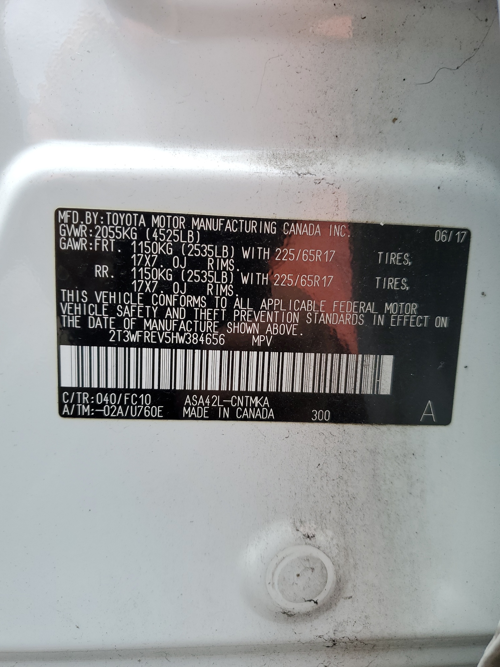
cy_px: 334
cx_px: 250
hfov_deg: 53.1
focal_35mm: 26
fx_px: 501
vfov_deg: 67.3
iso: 50
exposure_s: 1/1250
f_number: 1.5
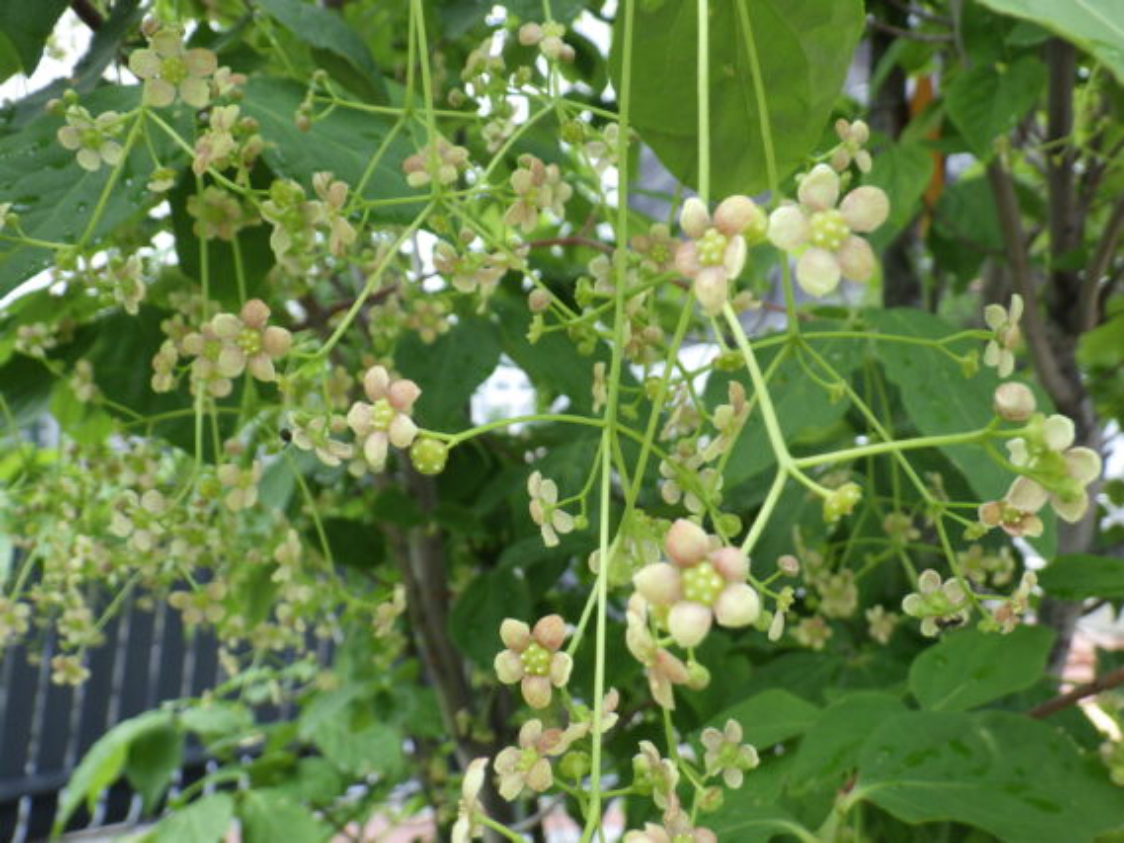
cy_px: 422
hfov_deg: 53.9
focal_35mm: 34
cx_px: 562
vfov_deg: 41.8
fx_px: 1104
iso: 125
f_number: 3.8
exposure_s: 1/200
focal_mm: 6.1
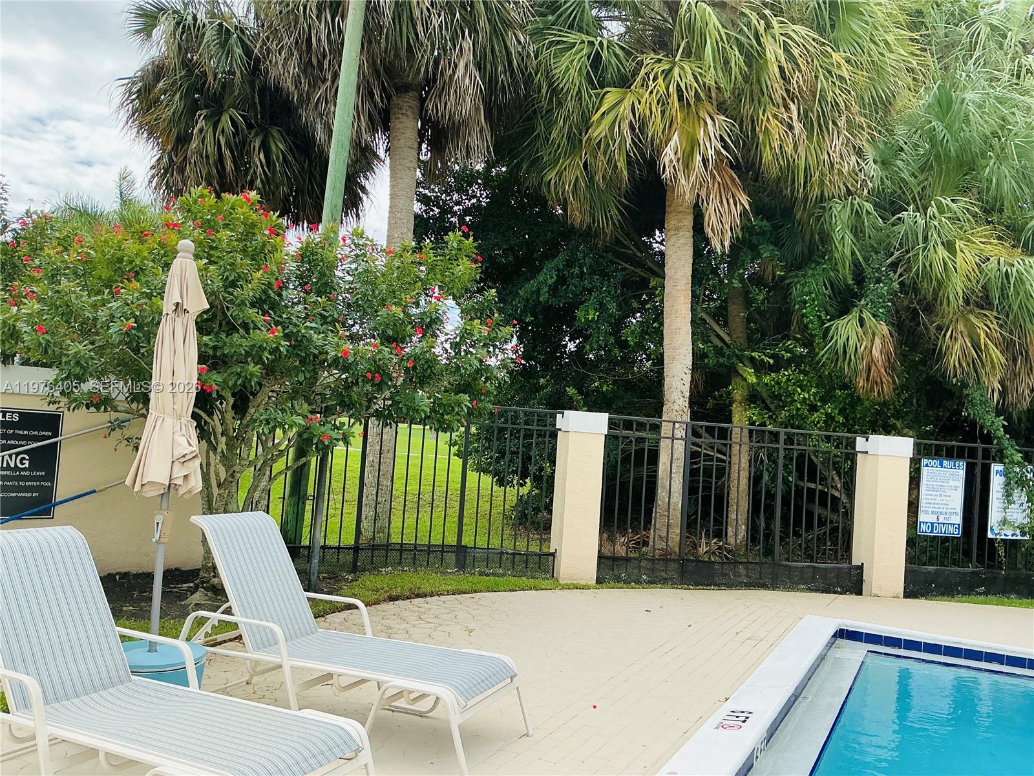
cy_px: 388
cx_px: 517
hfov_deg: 61.7
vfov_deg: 48.2
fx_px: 866
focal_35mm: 29
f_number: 1.8
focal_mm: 3
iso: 25
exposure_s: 1/944
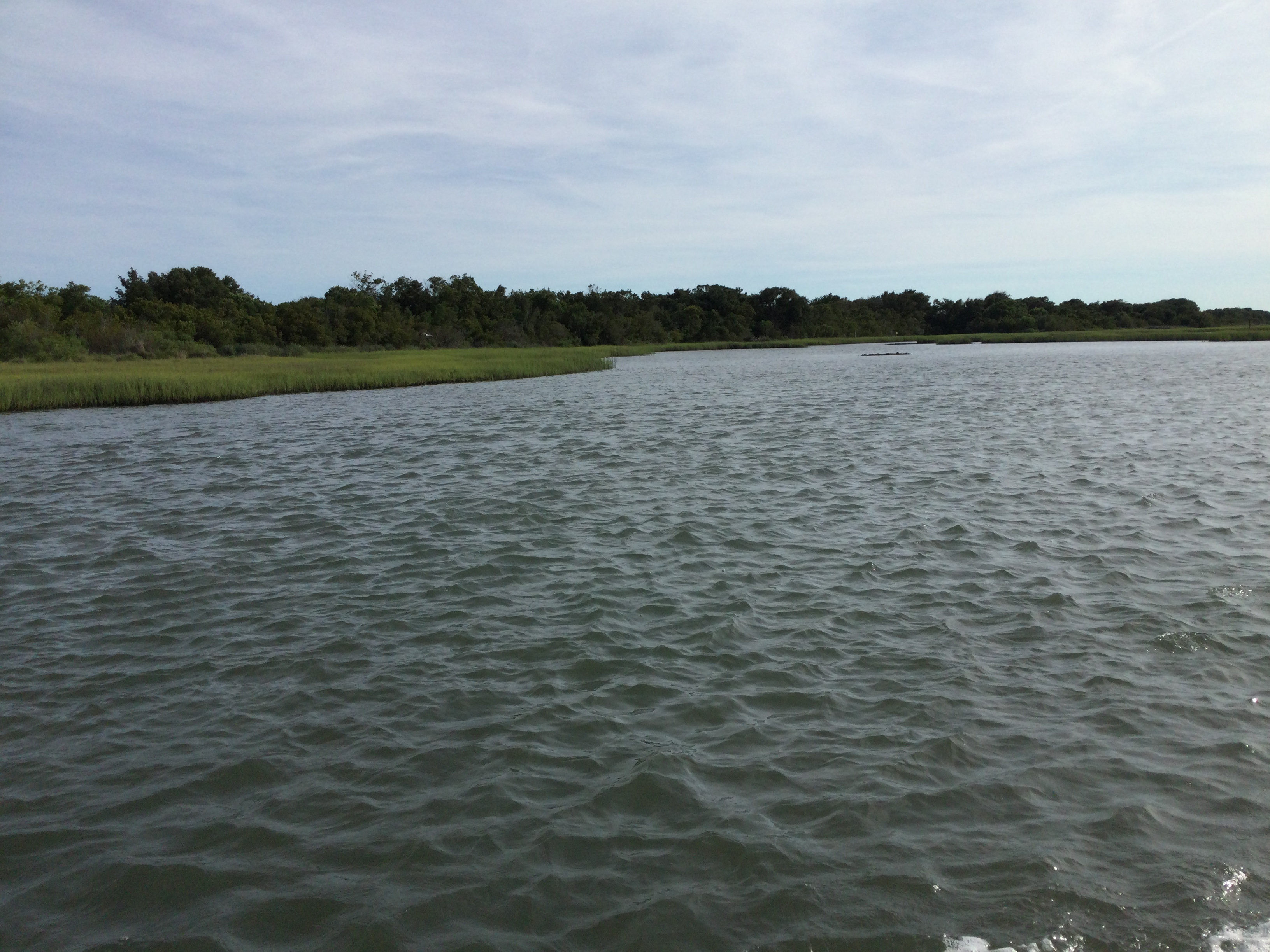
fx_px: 1137
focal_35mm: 31
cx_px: 635
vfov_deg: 45.4
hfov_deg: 58.4
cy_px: 476
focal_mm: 3.3
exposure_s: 1/2469
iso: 25
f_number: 2.4
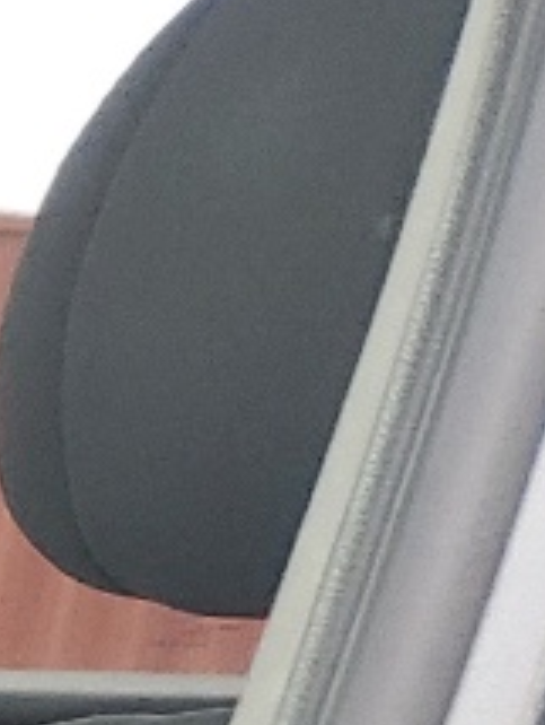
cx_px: -2078
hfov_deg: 5.8
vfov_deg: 8.8
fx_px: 4064
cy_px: 1992
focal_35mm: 194
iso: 50
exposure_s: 1/222
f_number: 1.5
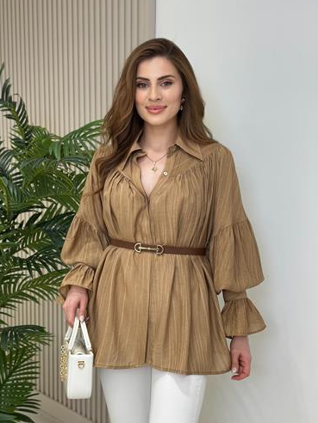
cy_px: 219
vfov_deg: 36.8
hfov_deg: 28.0
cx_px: 167
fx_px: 637
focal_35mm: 52
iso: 64
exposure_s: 1/137
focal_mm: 6.86
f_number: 1.78
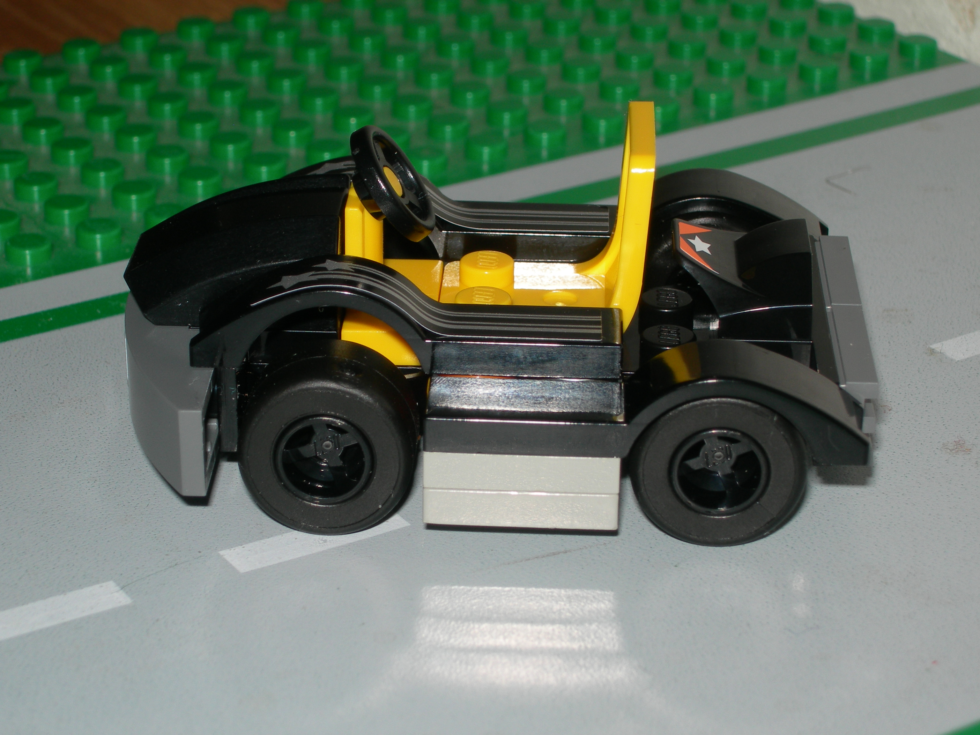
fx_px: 3199
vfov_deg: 13.1
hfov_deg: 17.4
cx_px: 490
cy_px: 368
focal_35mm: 113
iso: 50
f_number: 8.2
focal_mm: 23.4
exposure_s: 1/60.1
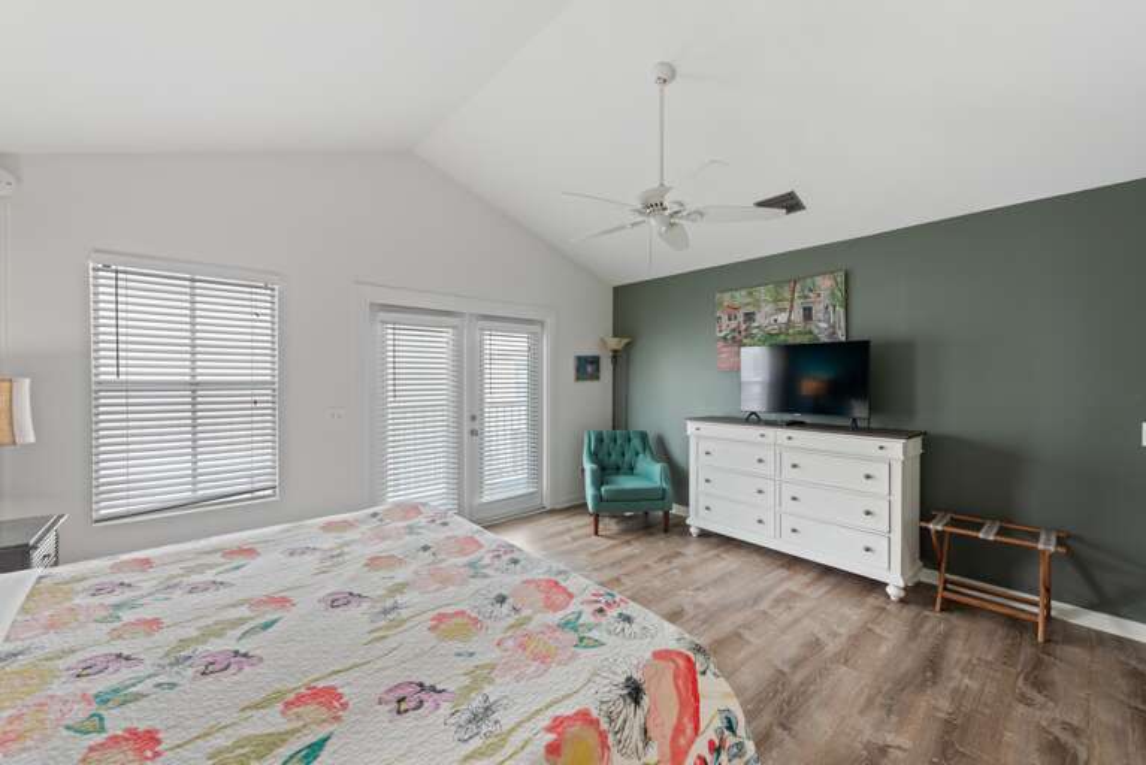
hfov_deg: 104.2
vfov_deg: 81.3
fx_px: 446
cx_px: 573
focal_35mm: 14
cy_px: 382
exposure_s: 1/4
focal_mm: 14
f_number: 9
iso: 250
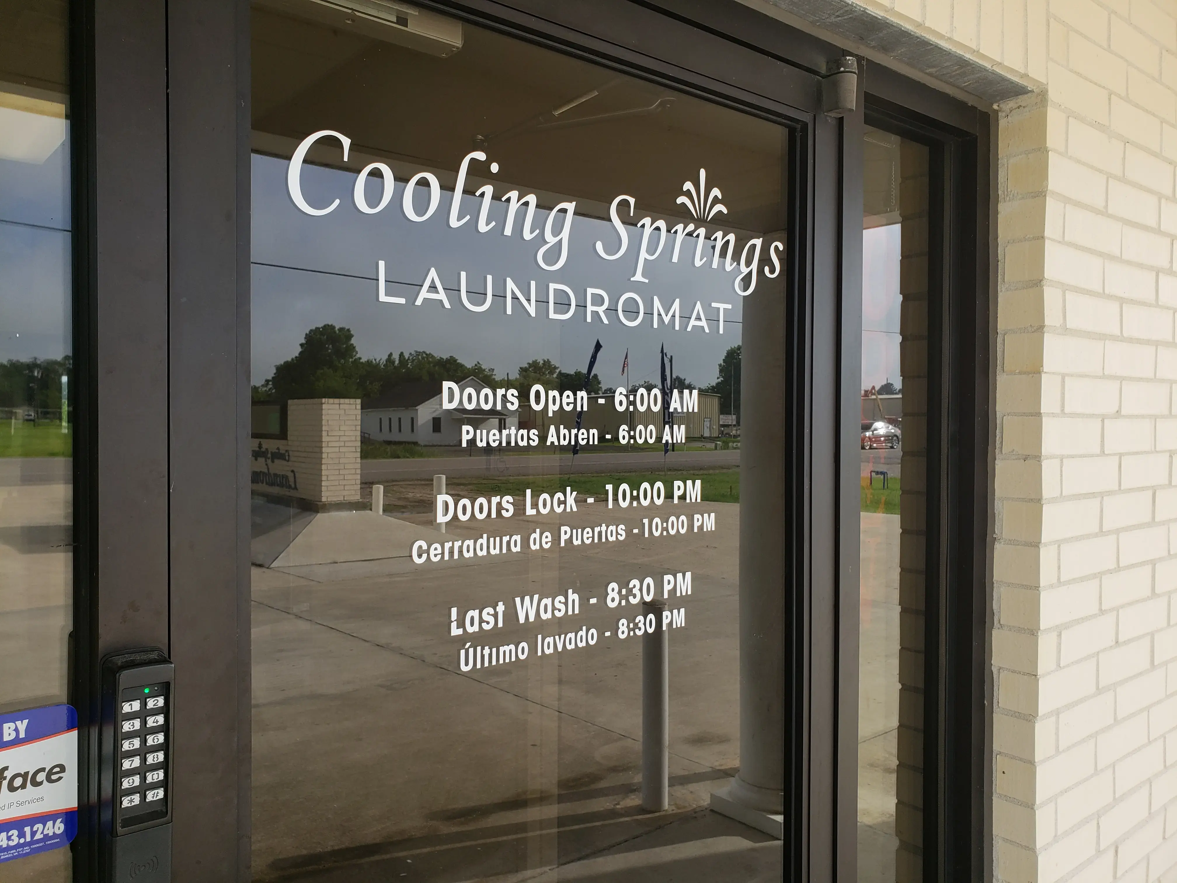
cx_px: 588
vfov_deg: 53.1
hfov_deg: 67.3
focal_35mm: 26
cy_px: 442
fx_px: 884
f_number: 2.4
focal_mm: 4.3
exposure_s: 1/400
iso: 50
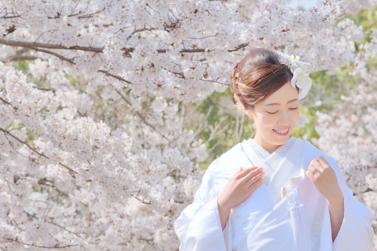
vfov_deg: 4.6
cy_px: 123
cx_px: 207
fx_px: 3099
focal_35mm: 296
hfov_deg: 7.0
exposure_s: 1/250
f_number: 10
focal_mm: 140
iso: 800
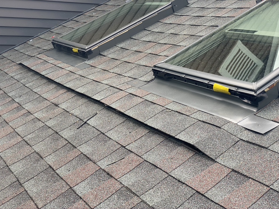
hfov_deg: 36.8
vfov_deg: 28.0
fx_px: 419
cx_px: 140
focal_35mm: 52
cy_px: 104
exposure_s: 1/164
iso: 20
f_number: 2
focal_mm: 6
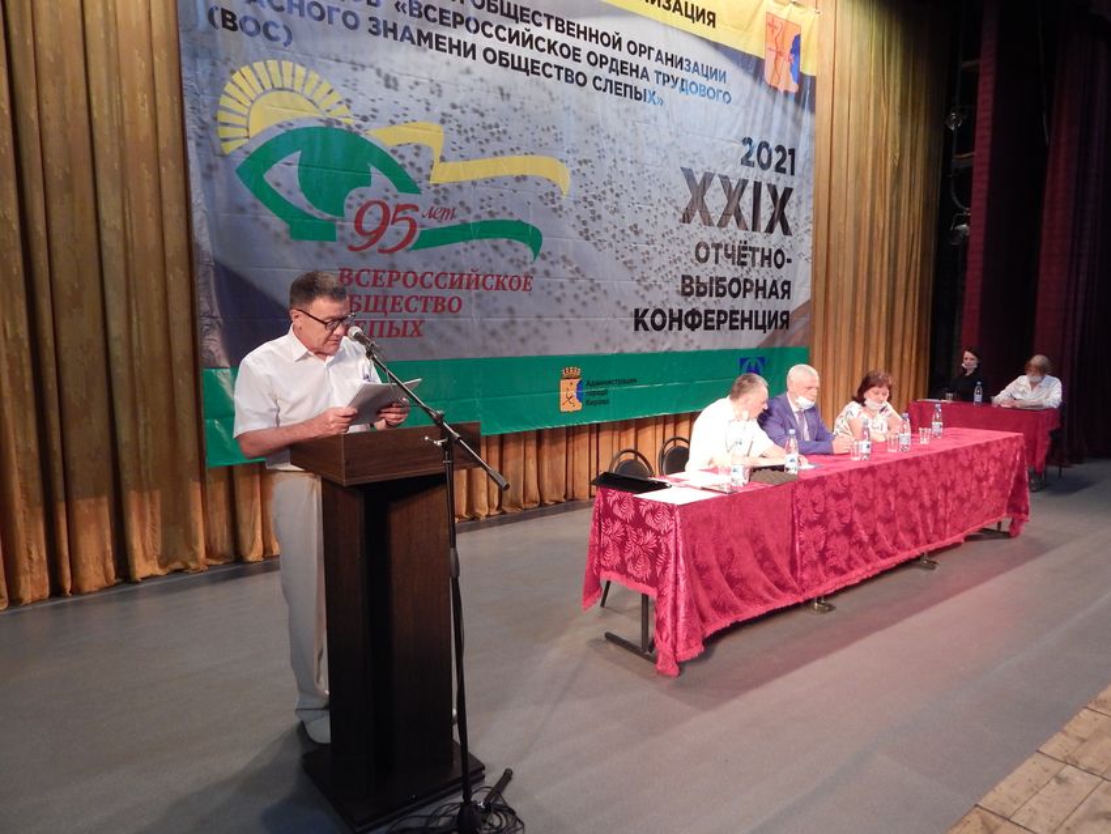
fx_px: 738
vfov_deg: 58.9
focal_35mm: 23
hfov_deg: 73.9
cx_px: 556
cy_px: 417
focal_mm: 4
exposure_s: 1/30
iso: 320
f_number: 3
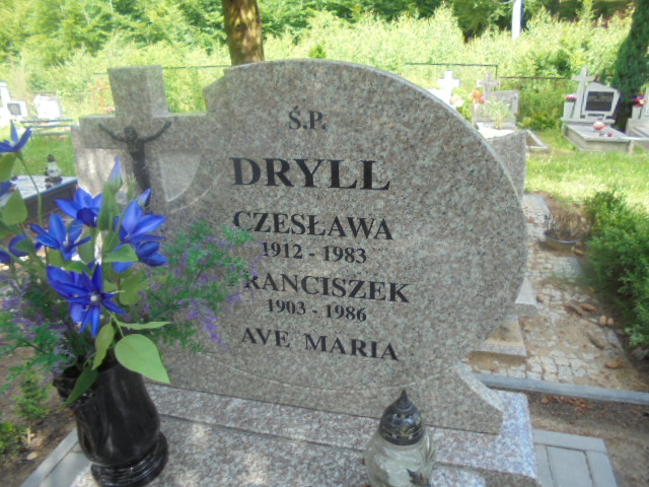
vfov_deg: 53.1
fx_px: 487
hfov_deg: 67.3
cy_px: 244
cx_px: 324
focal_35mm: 26
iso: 100
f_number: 3.5
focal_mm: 4.6
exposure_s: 1/125
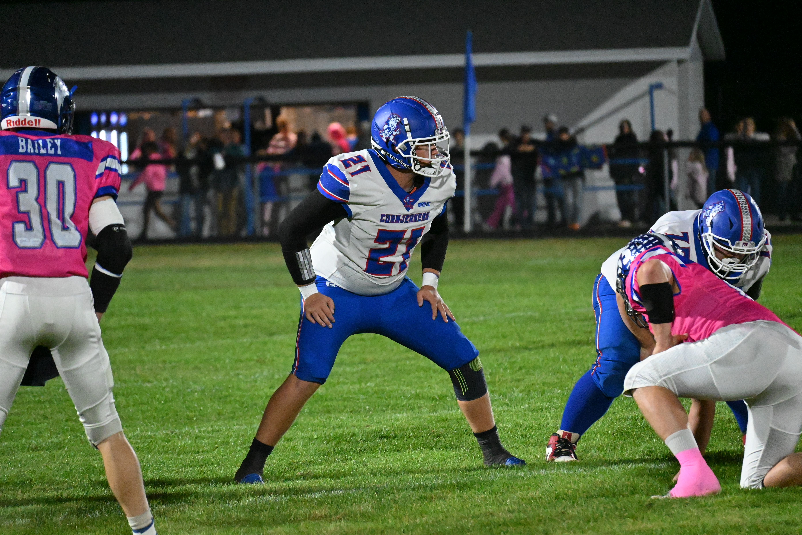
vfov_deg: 4.6
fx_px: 6683
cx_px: 401
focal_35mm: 300
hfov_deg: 6.9
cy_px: 268
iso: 12800
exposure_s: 1/500
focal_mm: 200
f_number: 5.6
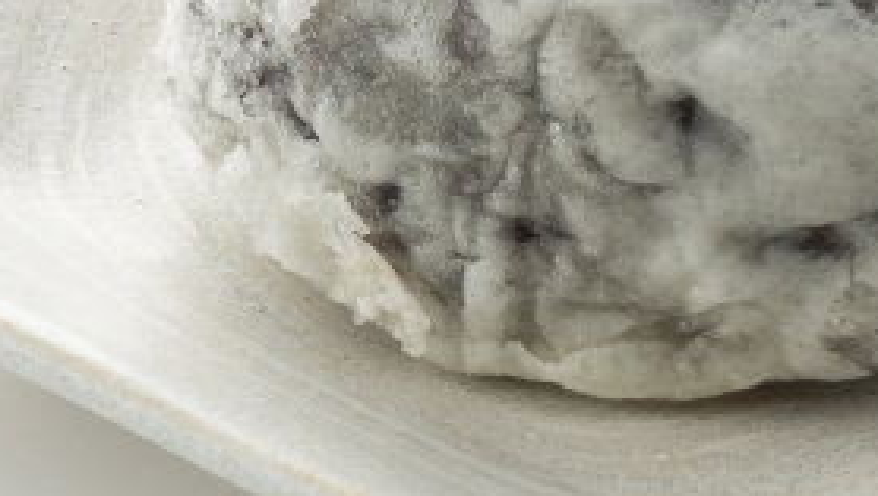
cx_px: 1026
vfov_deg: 1.5
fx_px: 18480
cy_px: -404
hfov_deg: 2.7
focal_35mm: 793
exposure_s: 1/125
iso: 100
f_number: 18
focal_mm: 88
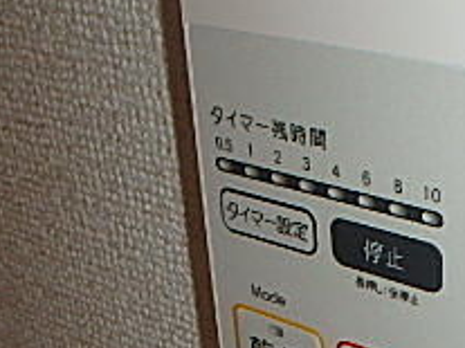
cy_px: 265
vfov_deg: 22.3
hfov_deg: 27.2
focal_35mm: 65
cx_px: 517
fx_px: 873
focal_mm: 3.7
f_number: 3.5
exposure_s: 1/30
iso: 200
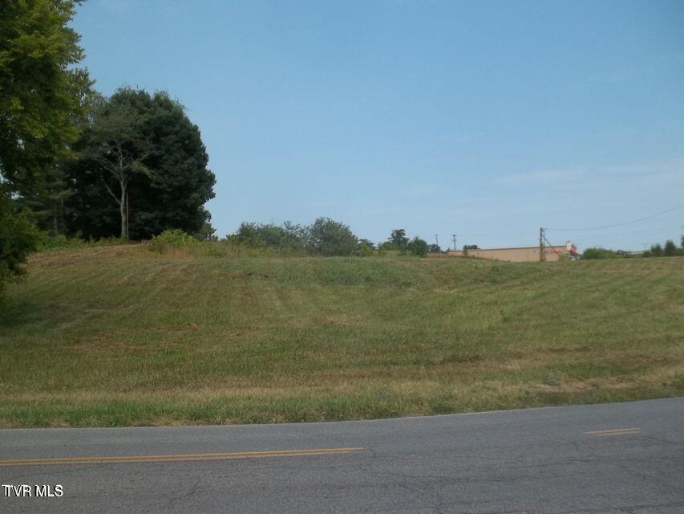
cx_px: 342
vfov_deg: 43.0
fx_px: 652
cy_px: 257
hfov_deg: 55.3
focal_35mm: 33
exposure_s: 1/160
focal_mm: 5.9
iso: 64
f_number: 8
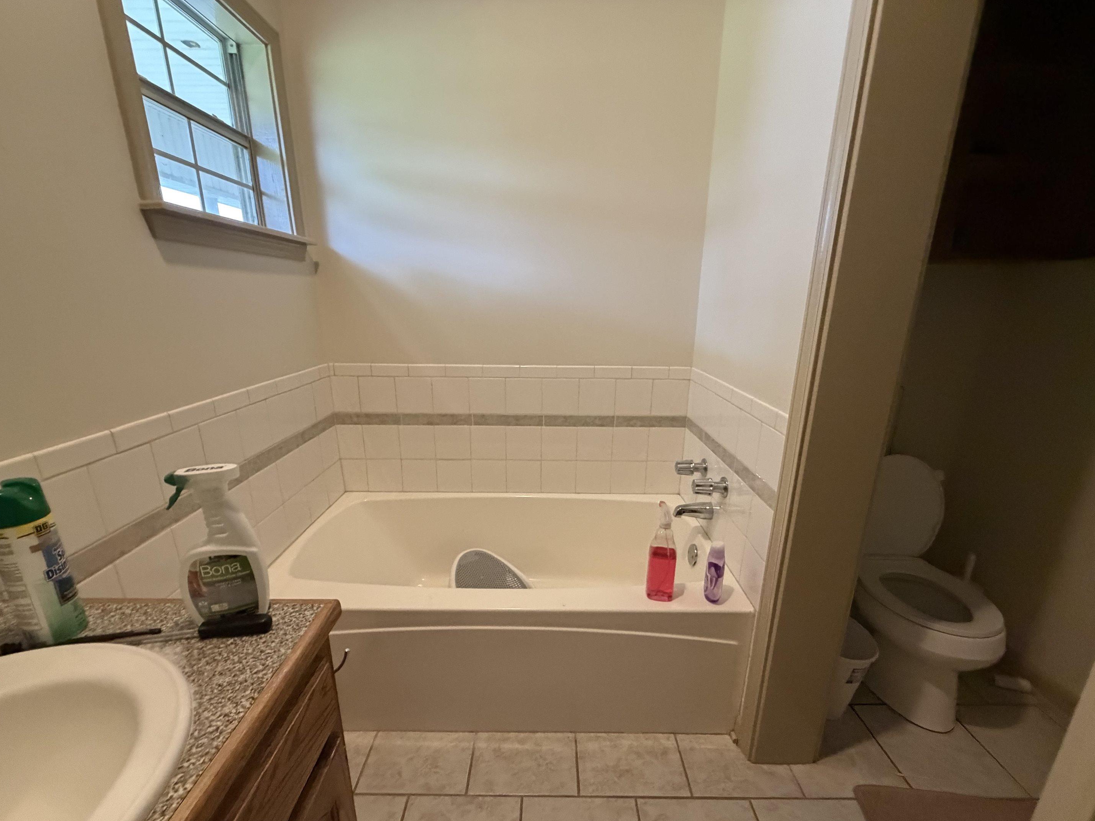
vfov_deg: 81.6
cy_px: 437
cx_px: 551
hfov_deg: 98.2
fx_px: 474
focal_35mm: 15
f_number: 2.2
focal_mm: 2.22
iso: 640
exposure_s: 1/60
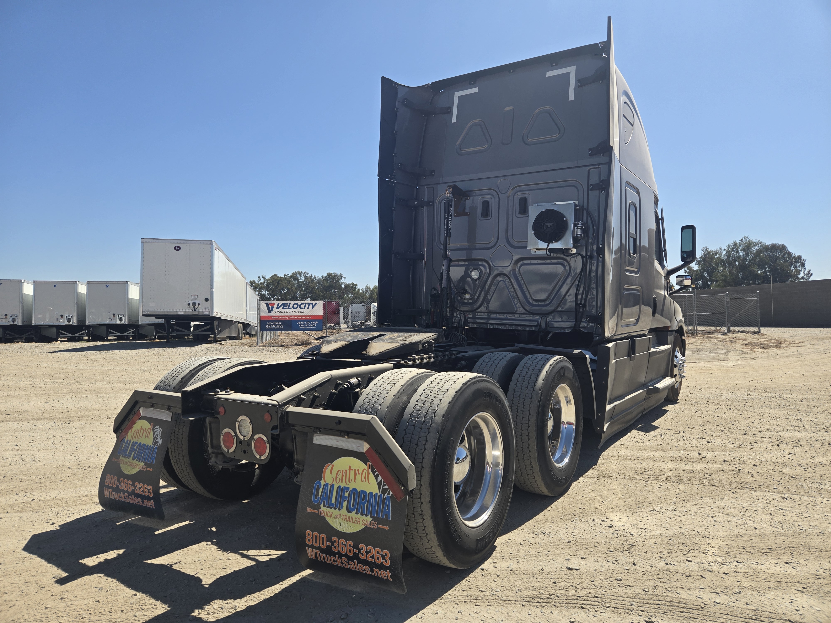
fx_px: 552
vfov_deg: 58.9
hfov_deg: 73.9
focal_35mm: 23
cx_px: 416
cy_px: 312
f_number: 1.8
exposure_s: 1/1967
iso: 25
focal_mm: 5.4
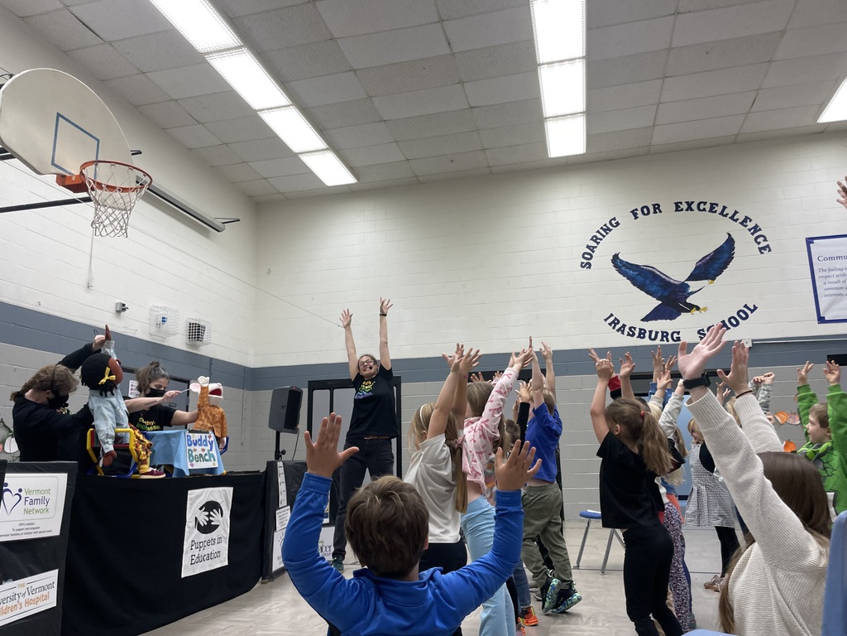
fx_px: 636
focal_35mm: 26
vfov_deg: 53.1
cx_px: 424
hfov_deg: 67.3
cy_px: 318
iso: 100
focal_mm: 4.2
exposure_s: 1/120
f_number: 1.6
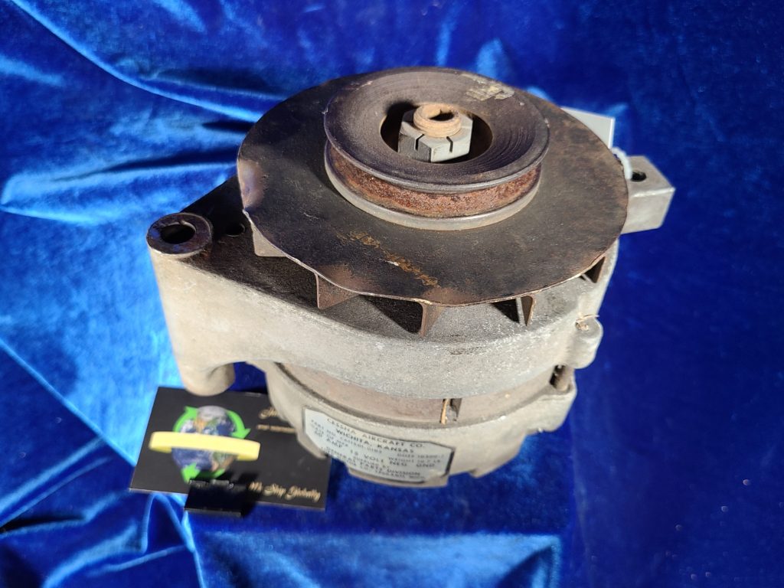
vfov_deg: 53.1
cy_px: 294
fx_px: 589
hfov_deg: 67.3
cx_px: 392
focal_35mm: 26
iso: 250
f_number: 1.8
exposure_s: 1/40
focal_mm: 5.4
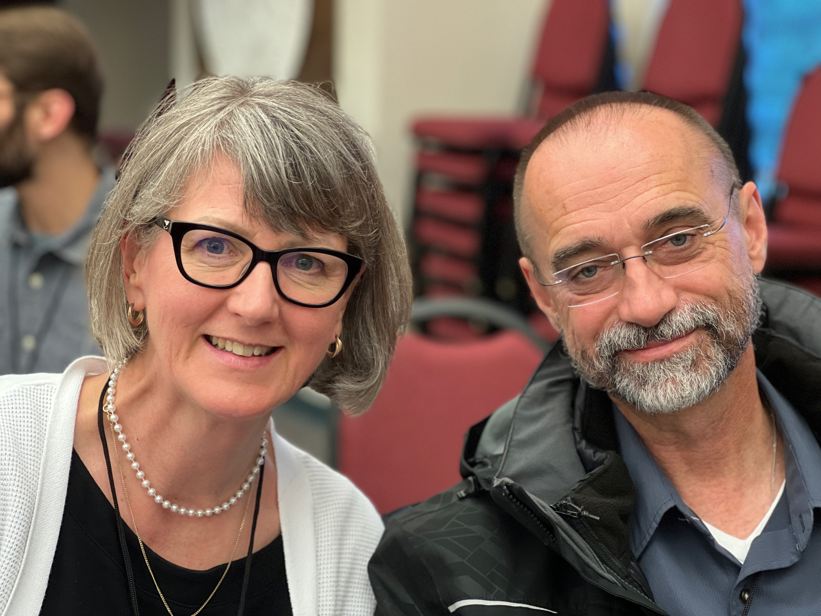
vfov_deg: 19.1
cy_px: 308
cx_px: 410
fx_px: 1826
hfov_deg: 25.3
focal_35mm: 77
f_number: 2.8
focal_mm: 9
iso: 320
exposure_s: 1/40
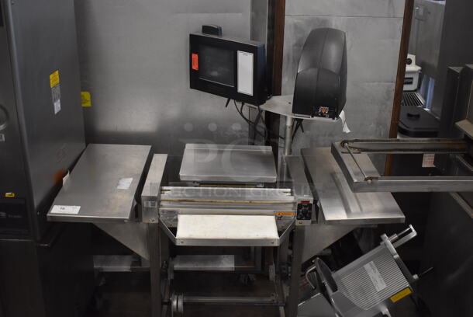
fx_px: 533
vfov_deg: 33.1
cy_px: 158
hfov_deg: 47.9
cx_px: 236
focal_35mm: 40
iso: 2200
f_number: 4
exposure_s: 1/125
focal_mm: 27
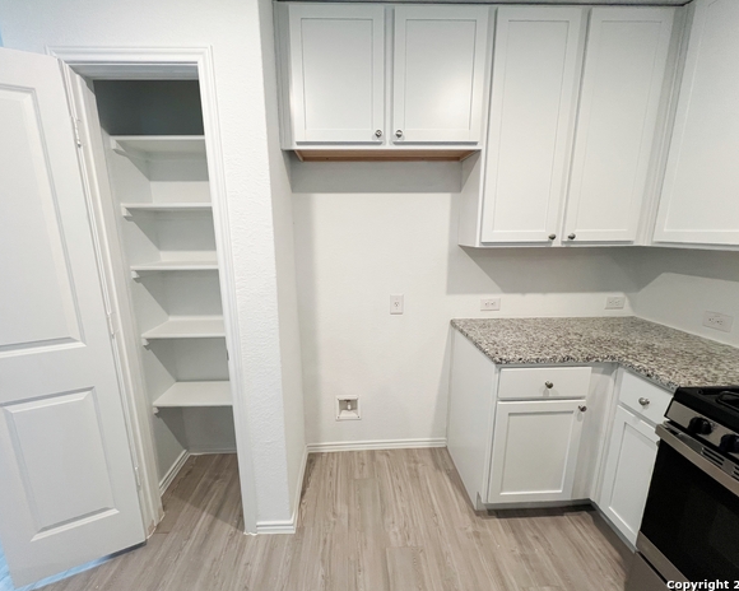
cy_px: 302
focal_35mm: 14
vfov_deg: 88.0
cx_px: 361
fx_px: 306
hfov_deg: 100.7
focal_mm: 1.57
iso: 250
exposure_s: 1/120
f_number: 1.8
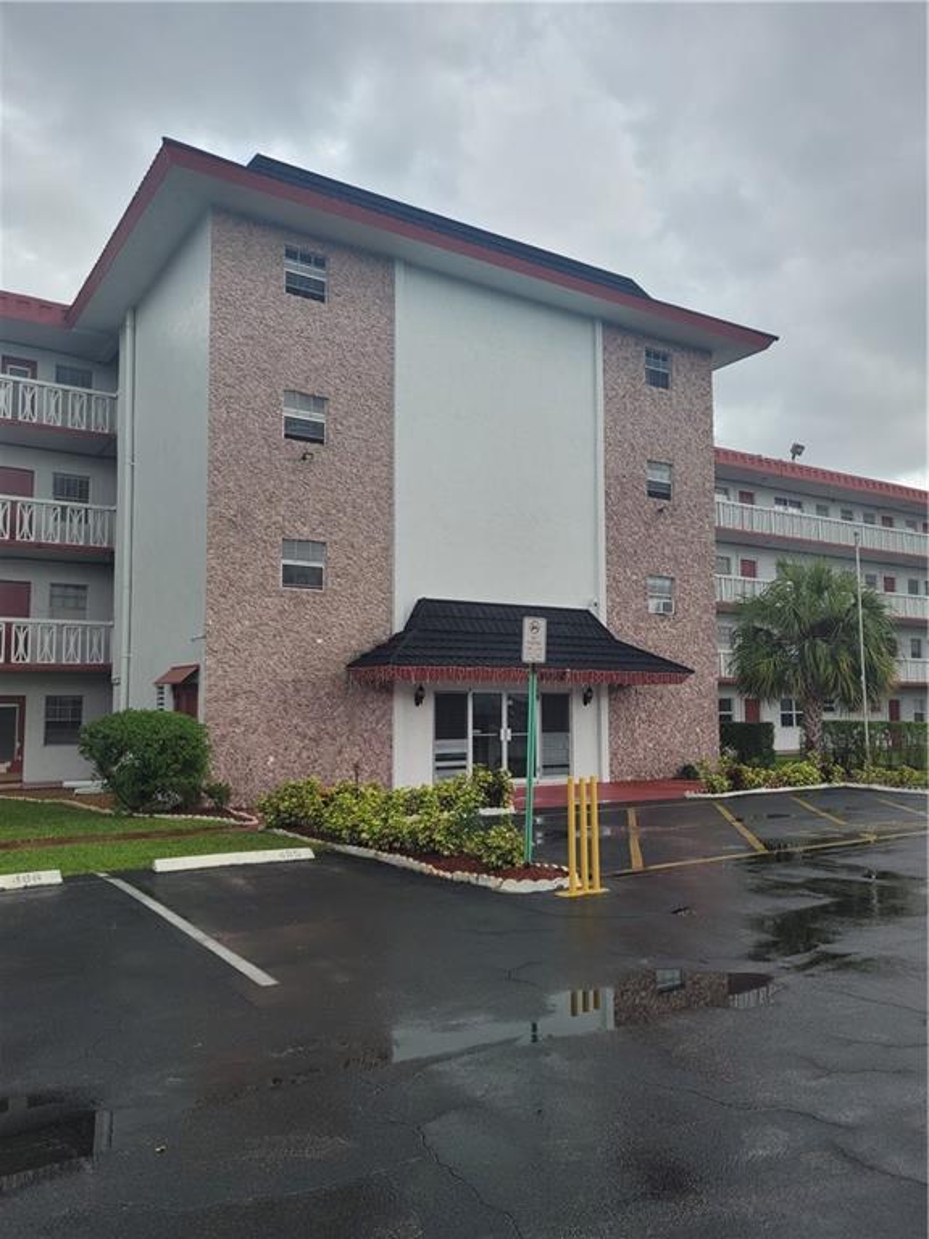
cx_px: 464
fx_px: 930
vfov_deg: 67.3
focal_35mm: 26
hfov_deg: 53.1
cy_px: 620
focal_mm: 5.4
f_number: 1.8
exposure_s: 1/1328
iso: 40
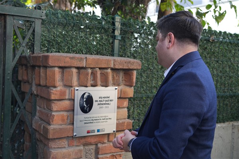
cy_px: 80
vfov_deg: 31.9
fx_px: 279
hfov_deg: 46.4
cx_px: 120
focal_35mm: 42
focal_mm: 42
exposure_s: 1/160
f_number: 4.5
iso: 400
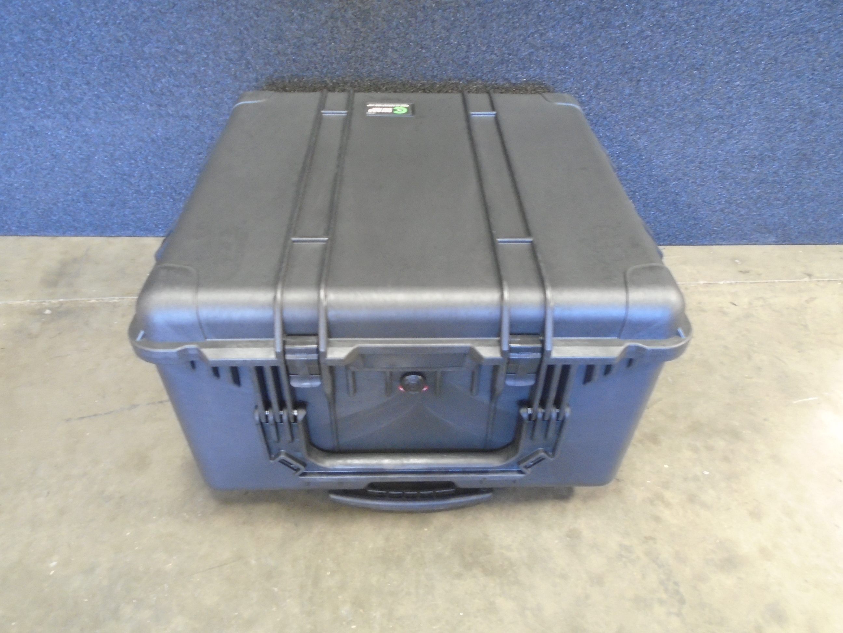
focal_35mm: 26
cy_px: 316
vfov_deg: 53.1
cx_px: 422
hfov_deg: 67.3
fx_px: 633
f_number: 3.2
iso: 400
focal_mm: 4.6
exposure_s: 1/8
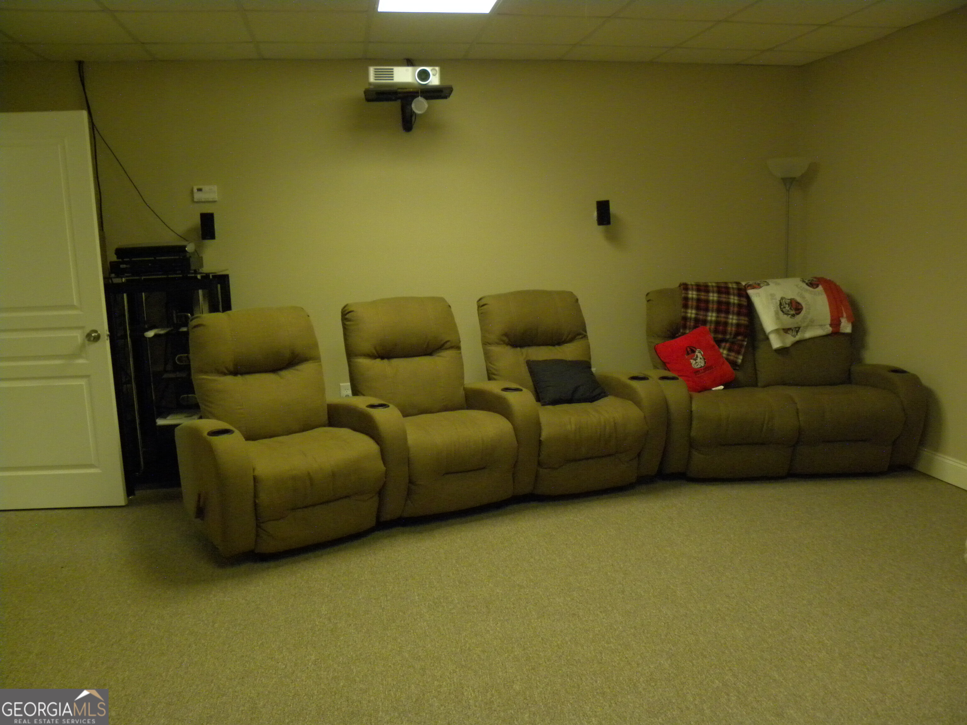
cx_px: 484
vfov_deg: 48.2
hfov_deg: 61.7
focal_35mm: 29
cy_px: 362
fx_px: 810
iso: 400
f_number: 2.8
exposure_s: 1/45.6
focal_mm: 5.2
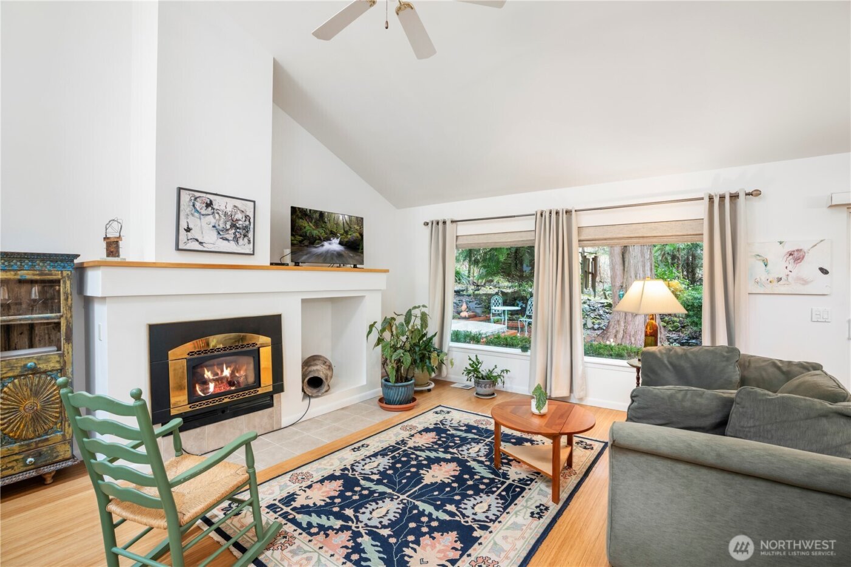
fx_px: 378
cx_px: 426
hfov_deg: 96.7
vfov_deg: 73.7
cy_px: 284
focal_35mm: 16
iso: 500
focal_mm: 16
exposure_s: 1/2.5
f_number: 8
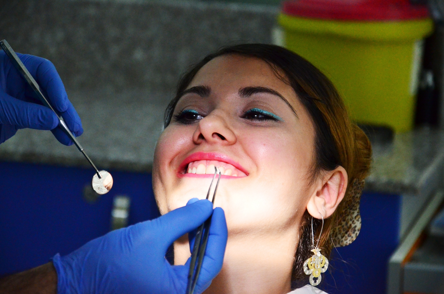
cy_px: 147
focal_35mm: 158
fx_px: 1938
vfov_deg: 8.7
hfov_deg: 13.1
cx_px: 222
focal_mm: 105
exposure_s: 1/500
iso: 2000
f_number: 5.6
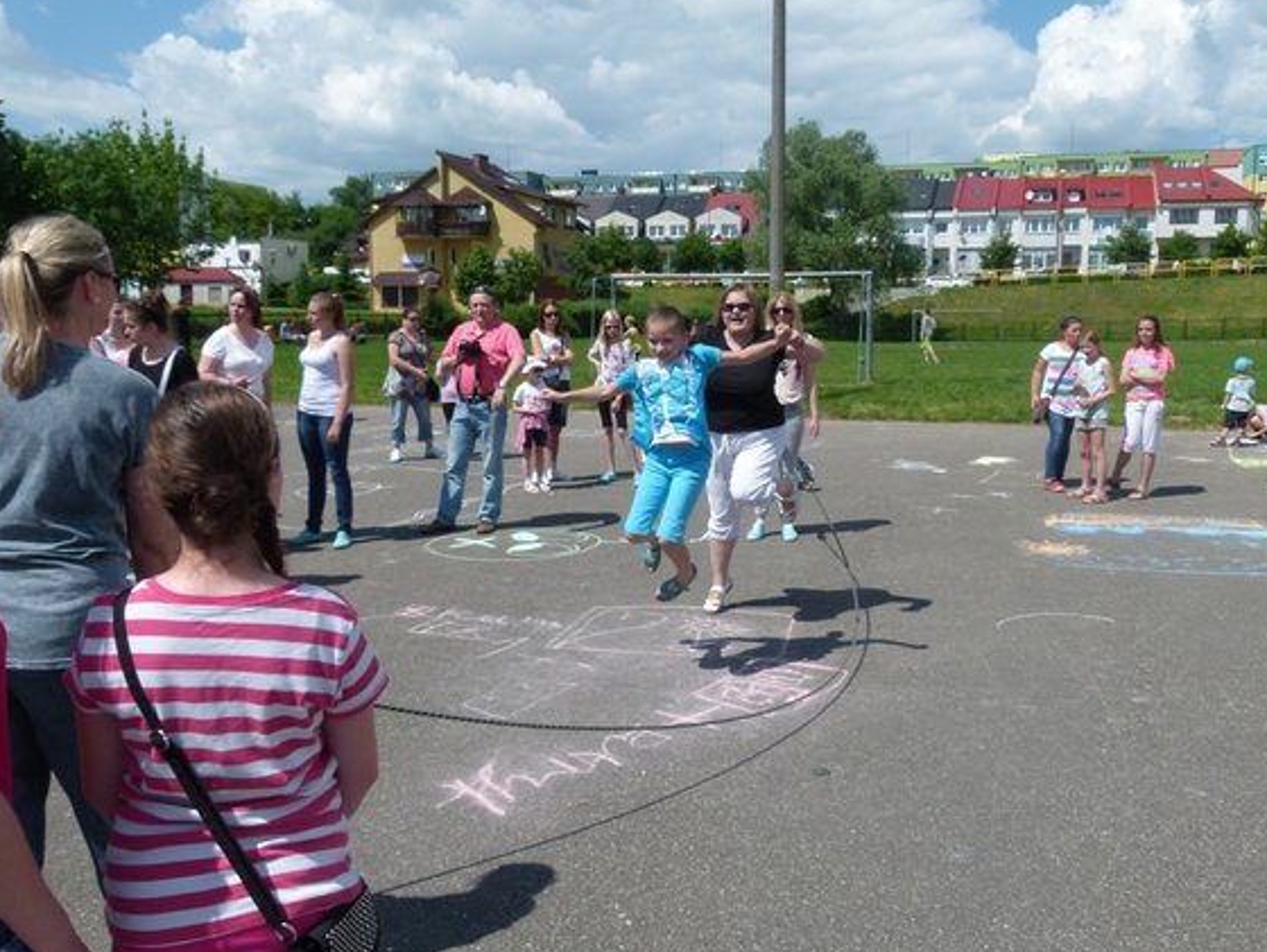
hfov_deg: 61.6
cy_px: 448
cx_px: 676
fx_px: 1062
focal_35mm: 29
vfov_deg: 48.3
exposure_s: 1/1300
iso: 100
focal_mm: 4.6
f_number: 4
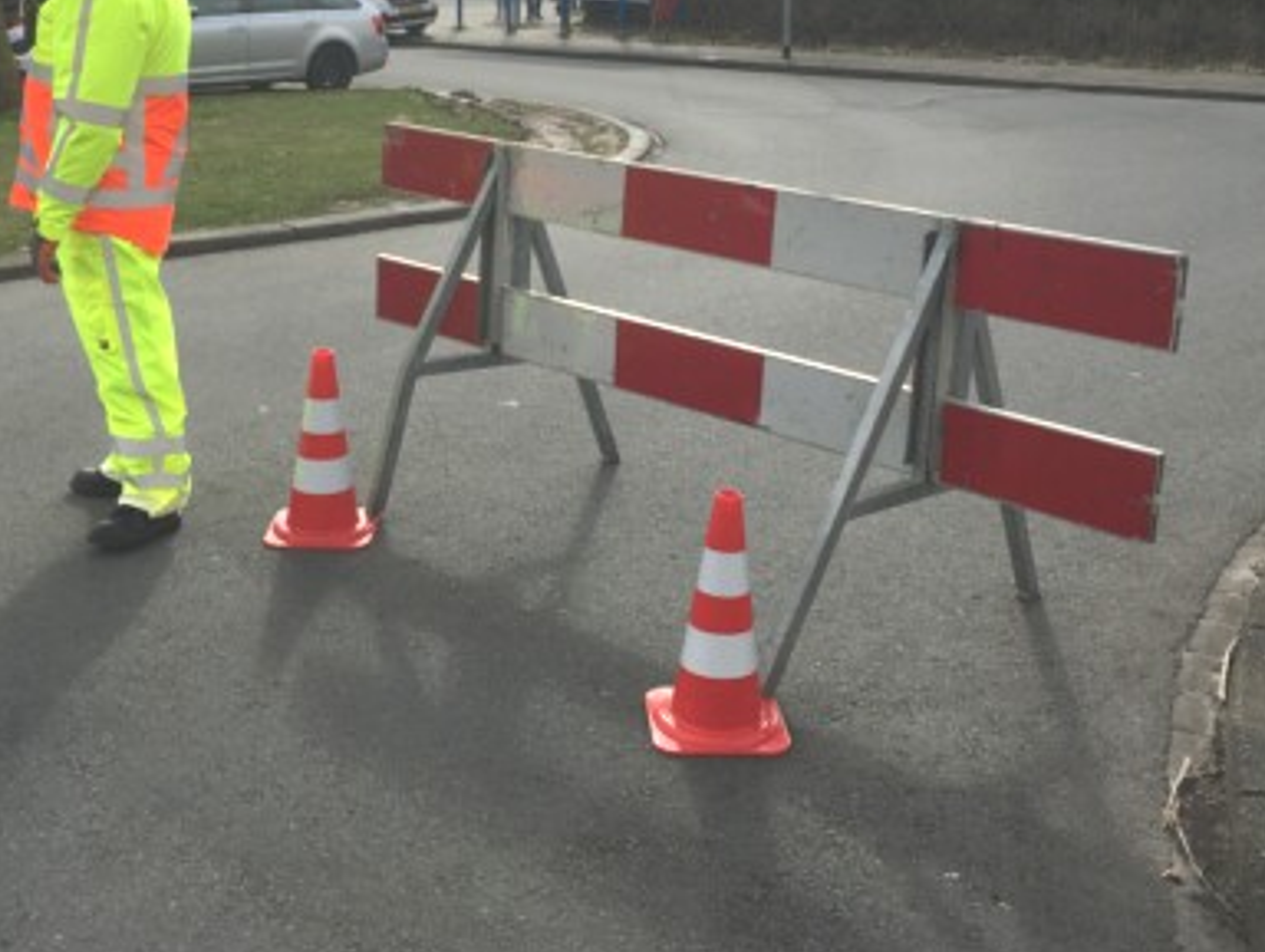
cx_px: 609
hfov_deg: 43.8
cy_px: 303
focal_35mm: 43
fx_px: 1573
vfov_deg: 33.3
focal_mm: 4.15
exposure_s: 1/1241
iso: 25
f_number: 2.2
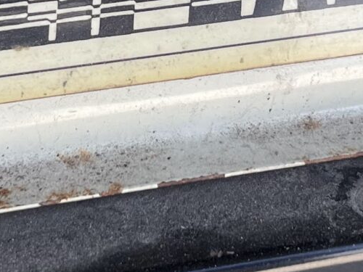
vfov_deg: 11.1
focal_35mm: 133
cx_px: 136
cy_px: 4
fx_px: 1395
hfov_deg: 14.8
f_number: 1.6
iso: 32
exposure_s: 1/305
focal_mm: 5.1
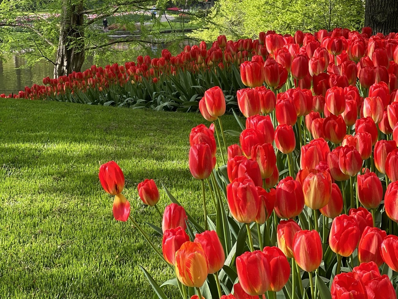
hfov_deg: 19.1
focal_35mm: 103
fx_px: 1184
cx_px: 199
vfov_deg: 14.2
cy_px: 38
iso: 32
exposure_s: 1/121
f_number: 2.8
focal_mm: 9
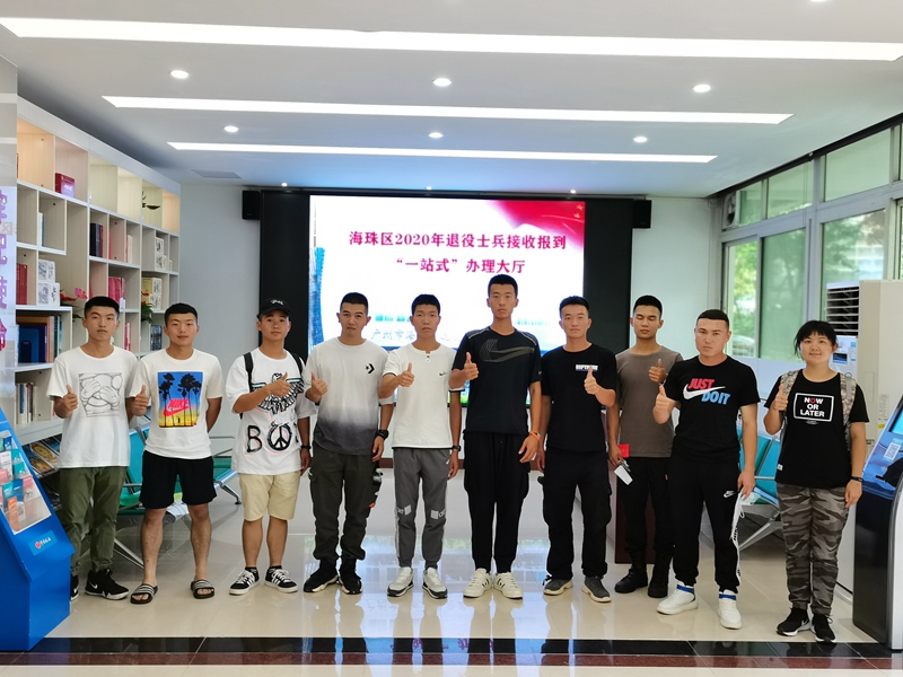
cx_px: 452
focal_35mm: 34
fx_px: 887
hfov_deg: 54.0
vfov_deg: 41.8
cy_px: 338
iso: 200
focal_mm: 5.58
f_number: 1.8
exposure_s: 1/50
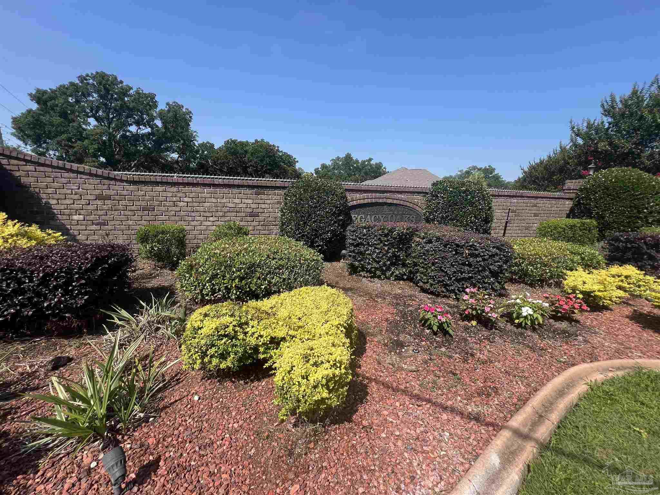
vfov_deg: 89.9
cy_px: 248
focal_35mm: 13
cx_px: 330
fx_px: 248
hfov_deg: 106.2
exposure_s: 1/1043
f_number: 1.8
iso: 32
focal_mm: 1.57
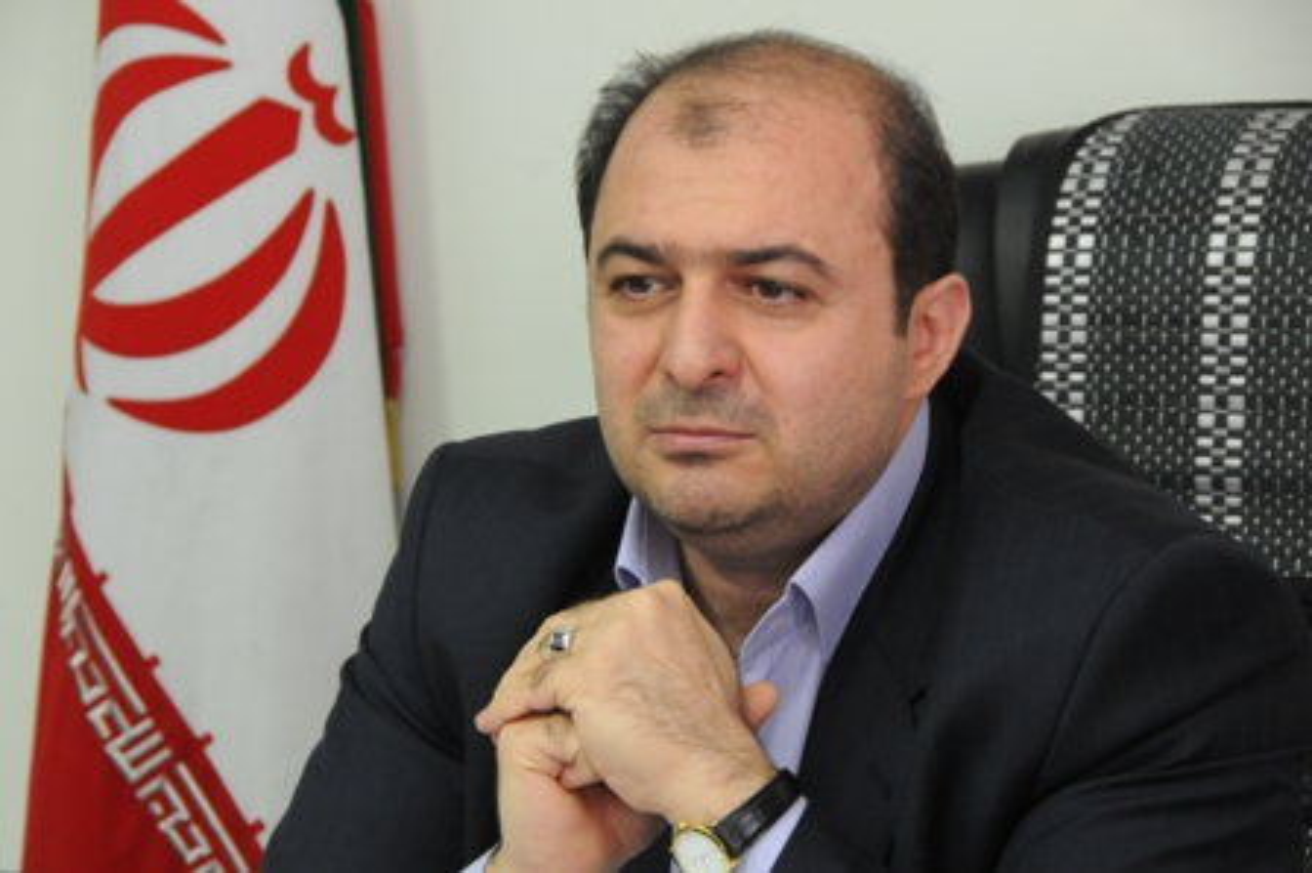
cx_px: 656
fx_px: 6118
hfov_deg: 12.2
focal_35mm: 168
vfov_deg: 8.2
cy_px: 436
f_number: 9
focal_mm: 112
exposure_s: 1/25
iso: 1600
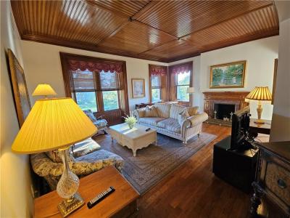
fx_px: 109
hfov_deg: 106.2
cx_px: 145
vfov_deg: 89.9
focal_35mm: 13
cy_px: 109
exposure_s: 1/60
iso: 200
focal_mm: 2.2
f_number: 2.2
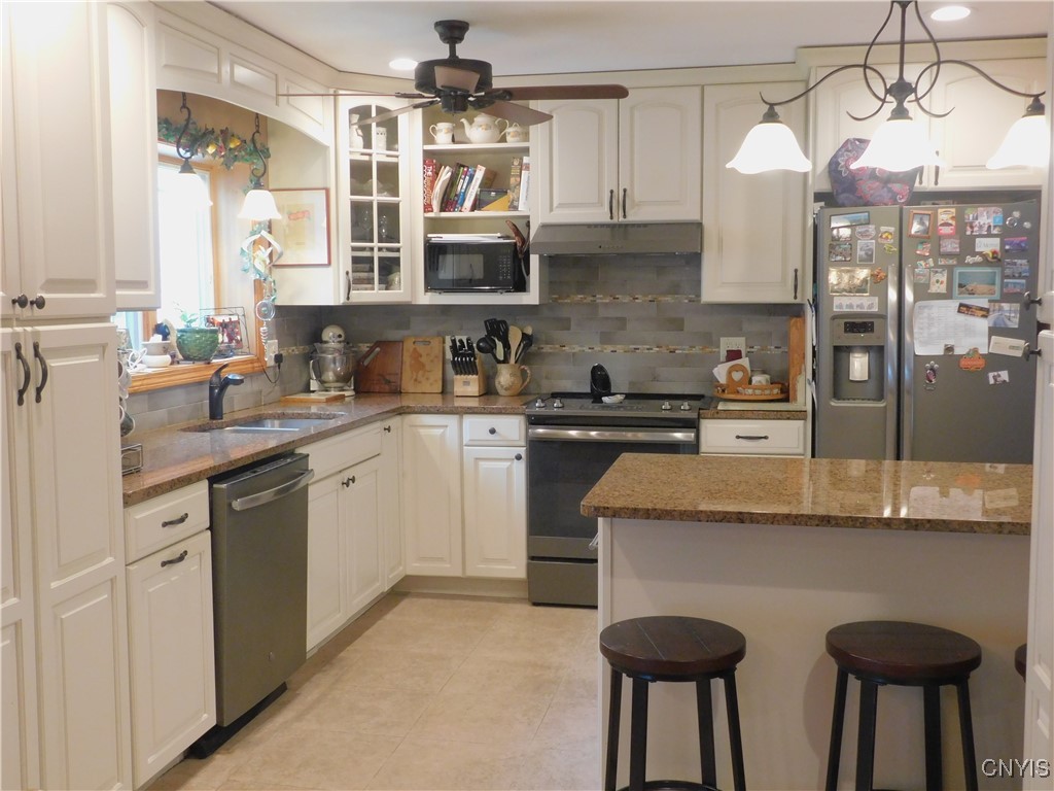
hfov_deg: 51.4
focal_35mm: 36
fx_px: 1096
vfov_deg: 39.7
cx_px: 527
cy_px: 396
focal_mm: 6.3
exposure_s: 1/15
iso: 400
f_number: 3.5
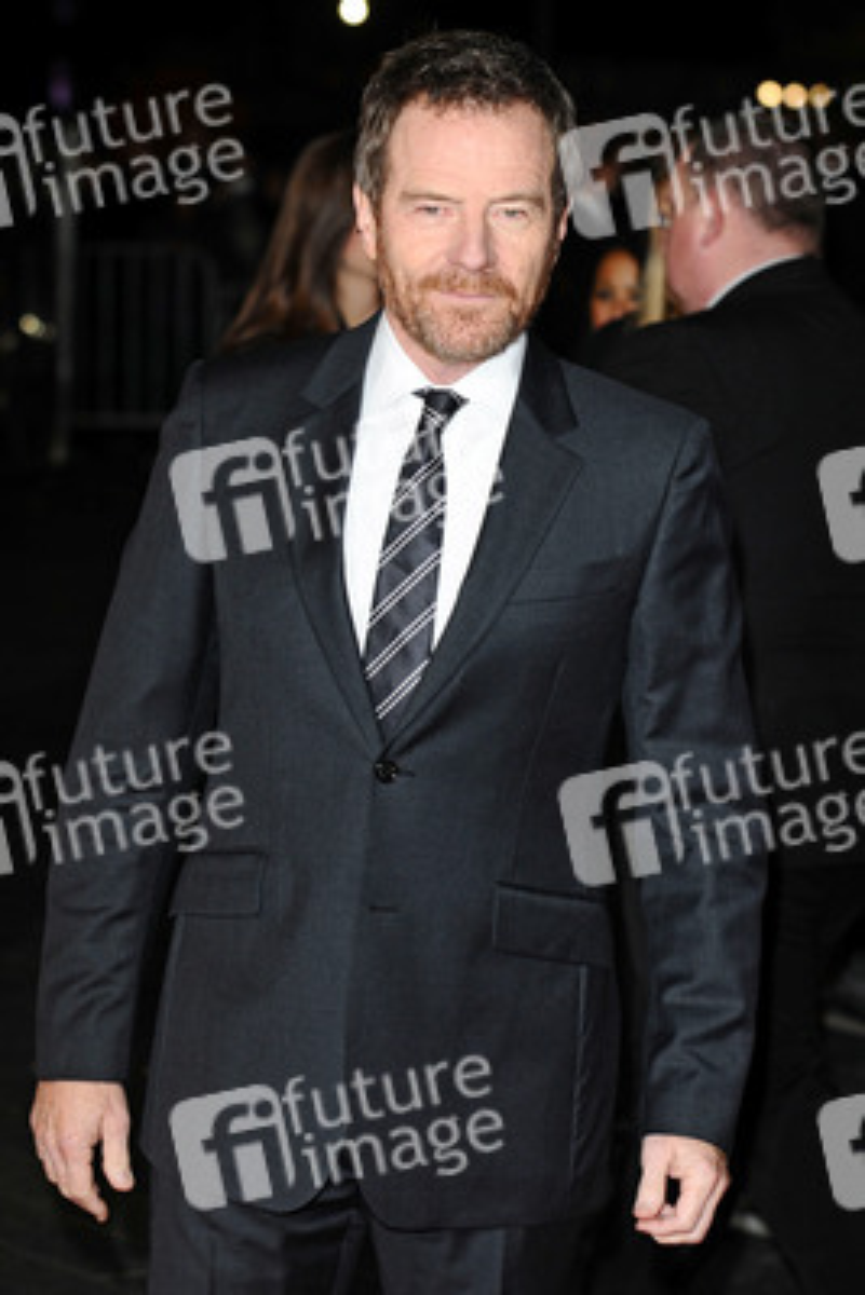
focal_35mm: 120
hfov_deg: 11.4
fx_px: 4321
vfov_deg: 17.1
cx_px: 432
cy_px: 648
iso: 320
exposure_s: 1/160
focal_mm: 80
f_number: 4.5
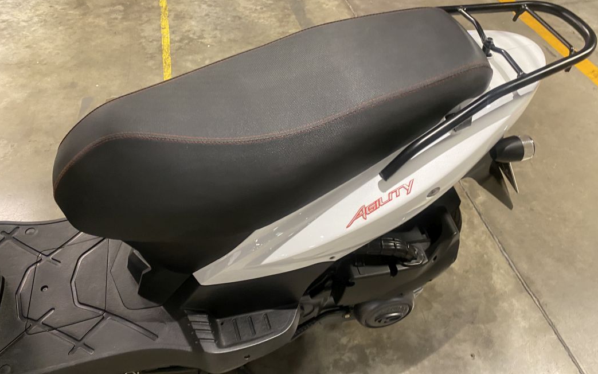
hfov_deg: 66.5
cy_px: 171
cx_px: 299
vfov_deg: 44.5
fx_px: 456
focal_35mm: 28
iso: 400
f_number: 1.8
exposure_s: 1/50
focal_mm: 4.25
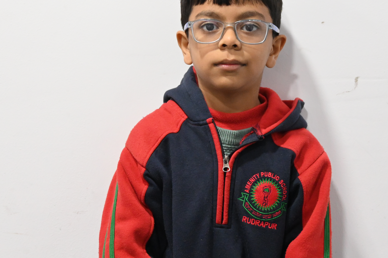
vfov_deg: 18.0
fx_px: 817
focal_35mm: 76
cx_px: 235
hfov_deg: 26.7
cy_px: 110
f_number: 4
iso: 3200
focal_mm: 31
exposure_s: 1/80
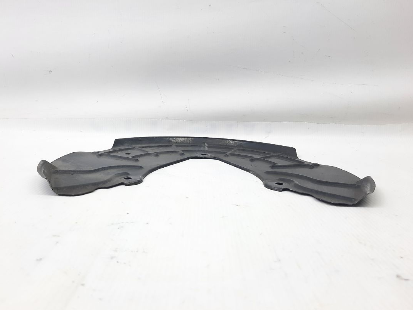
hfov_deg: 63.3
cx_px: 191
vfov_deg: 49.8
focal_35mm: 28
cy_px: 152
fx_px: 334
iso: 64
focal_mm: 4.6
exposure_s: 1/50
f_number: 2
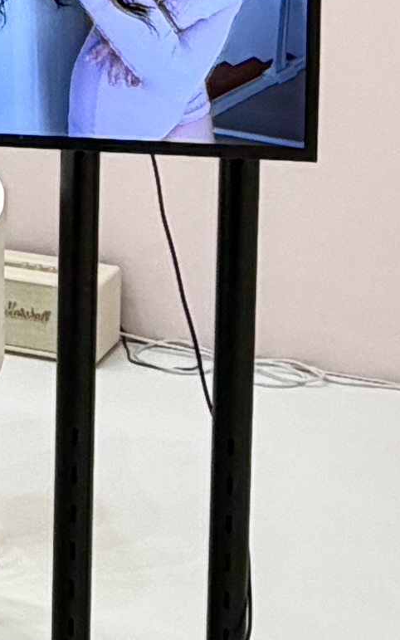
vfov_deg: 17.9
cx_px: -136
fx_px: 1918
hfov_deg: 11.6
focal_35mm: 110
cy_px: -159
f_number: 2.2
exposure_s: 1/121
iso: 160
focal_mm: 2.22
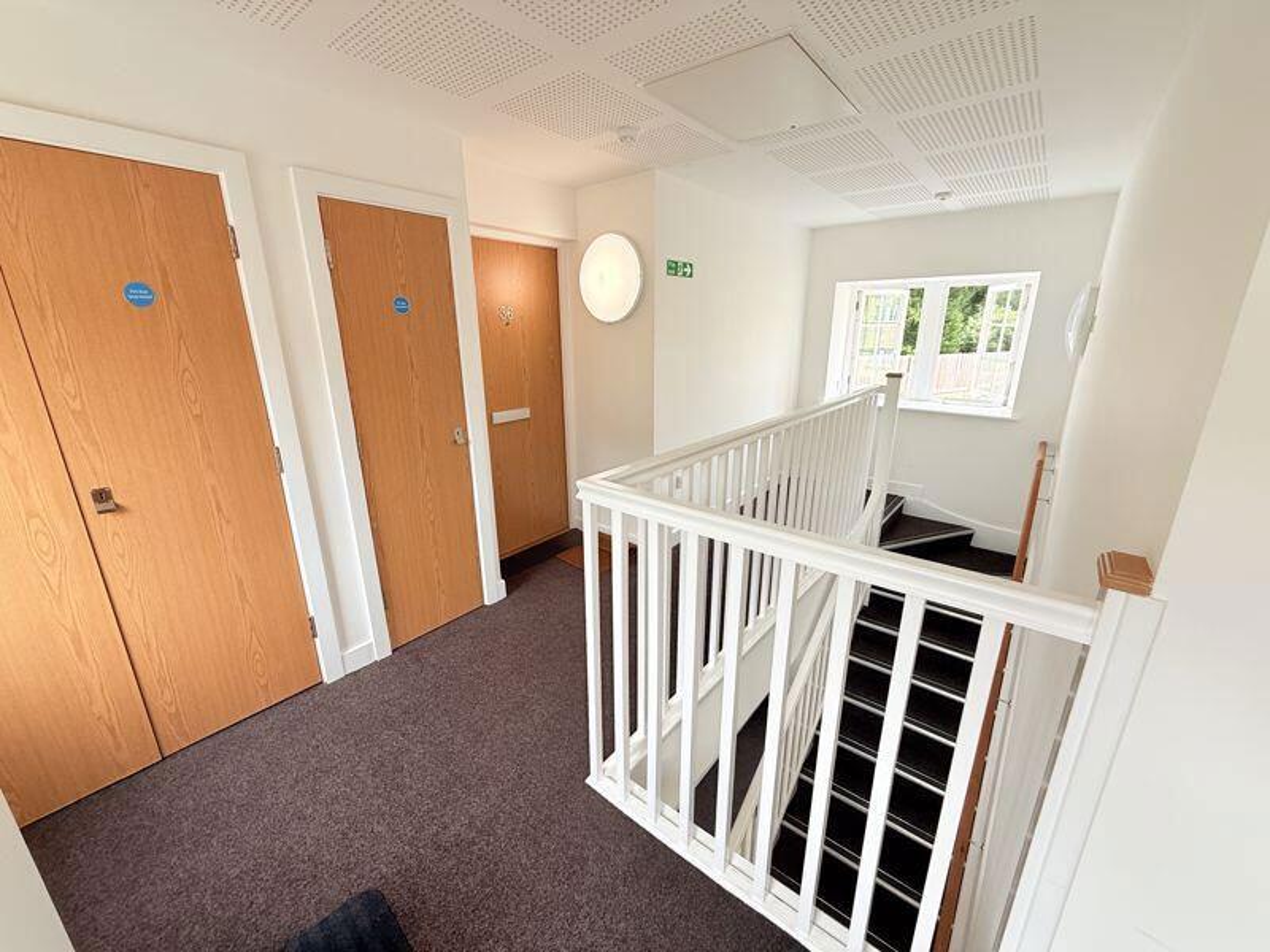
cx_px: 635
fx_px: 514
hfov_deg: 102.1
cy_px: 476
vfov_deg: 85.7
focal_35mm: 14
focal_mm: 2.22
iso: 80
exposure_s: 1/99
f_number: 2.2
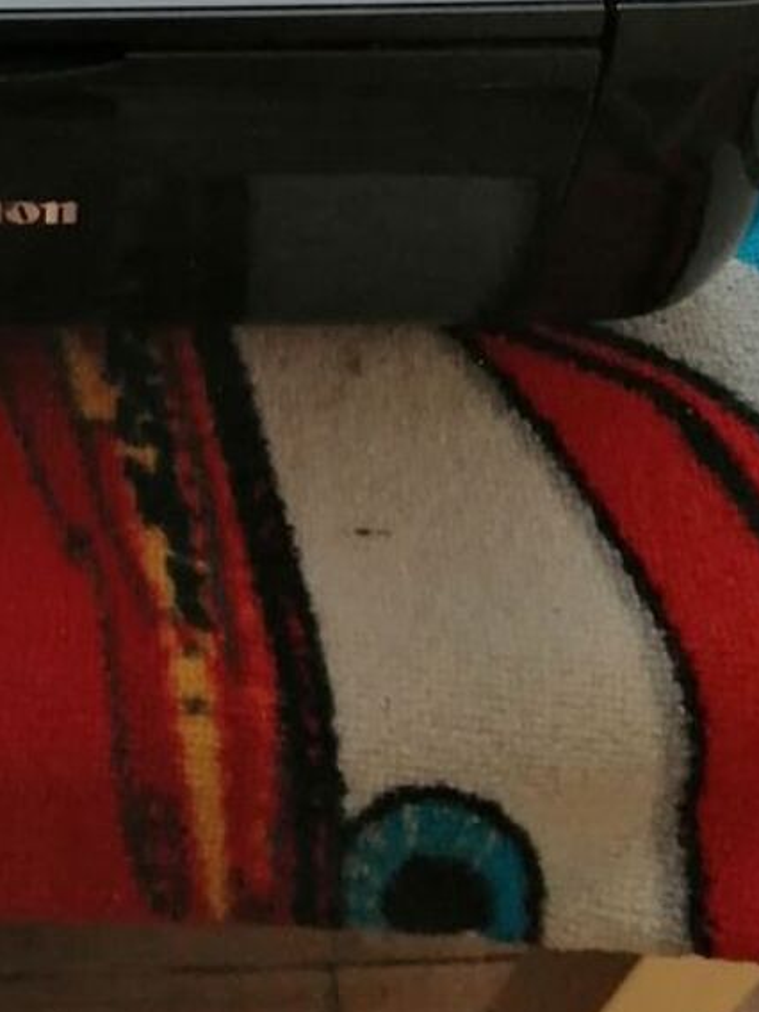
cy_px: 15
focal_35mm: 61
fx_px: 1783
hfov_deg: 22.9
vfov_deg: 29.7
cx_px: -25
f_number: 1.8
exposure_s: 1/33.3
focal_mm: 3.46
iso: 200
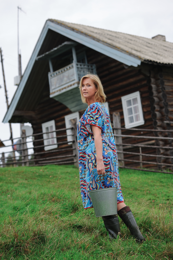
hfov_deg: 19.5
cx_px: 86
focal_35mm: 70
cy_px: 130
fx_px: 505
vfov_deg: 28.8
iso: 200
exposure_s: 1/500
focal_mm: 70
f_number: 4.5
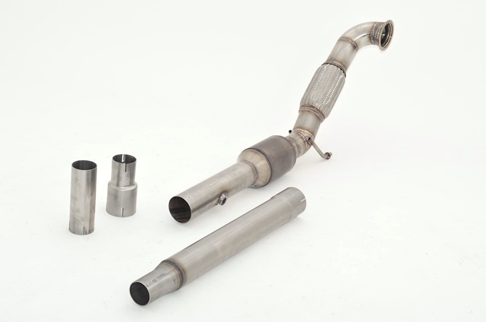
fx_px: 889
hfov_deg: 30.6
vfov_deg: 20.5
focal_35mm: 66
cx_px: 243
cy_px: 161
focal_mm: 44
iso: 200
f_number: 10
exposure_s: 1/200
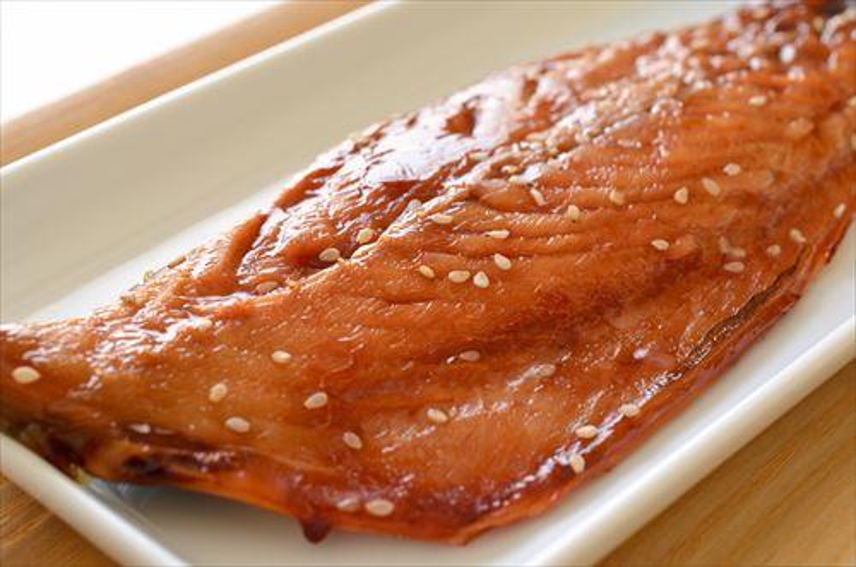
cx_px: 428
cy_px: 284
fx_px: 1423
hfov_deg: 33.5
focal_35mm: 60
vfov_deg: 22.5
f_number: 8
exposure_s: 1/2
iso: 100
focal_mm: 40
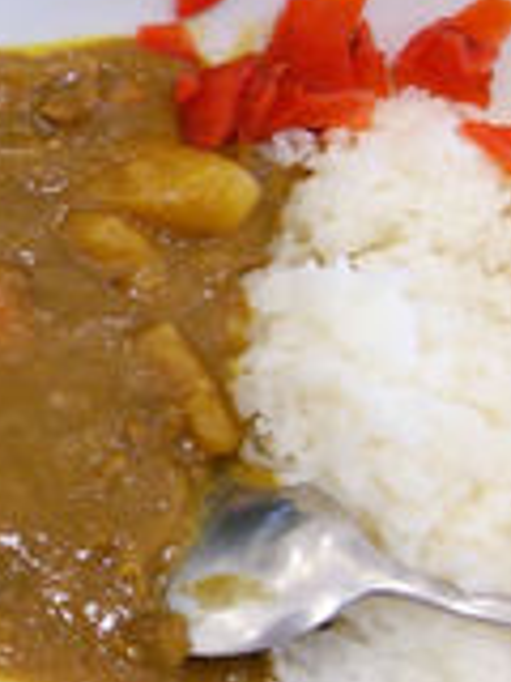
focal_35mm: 75
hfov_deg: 17.5
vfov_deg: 25.9
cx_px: -273
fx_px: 1476
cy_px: 230
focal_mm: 4.06
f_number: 1.94
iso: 80
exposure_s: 1/51
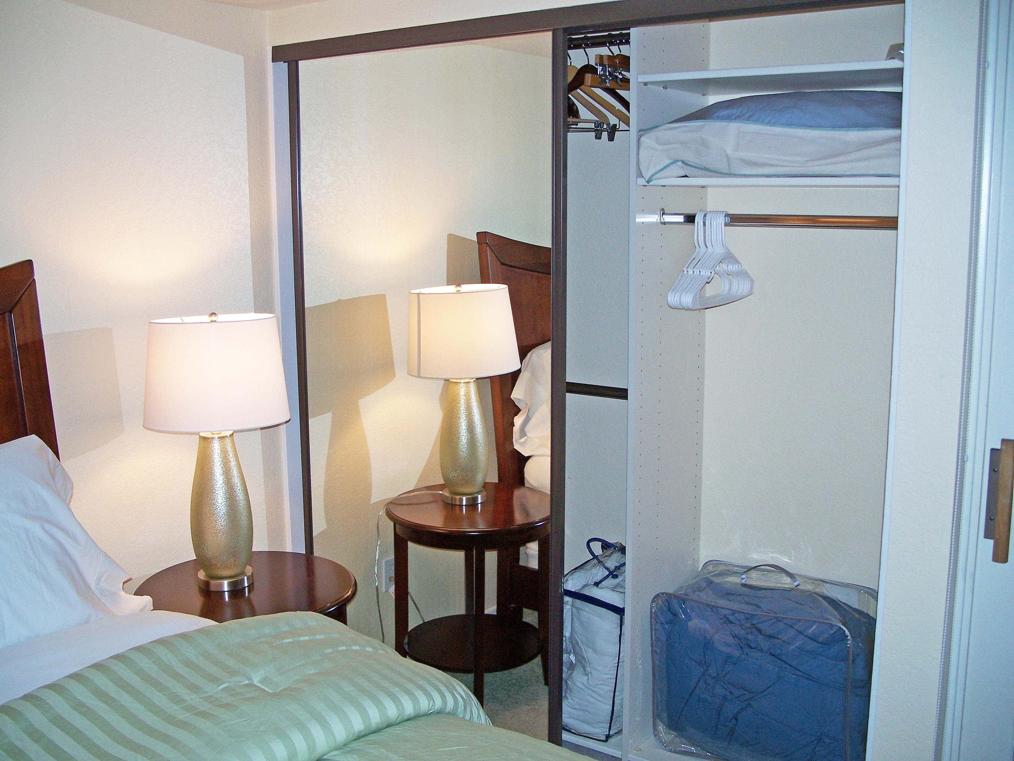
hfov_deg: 50.1
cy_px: 380
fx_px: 1084
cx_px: 507
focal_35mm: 37
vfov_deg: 38.7
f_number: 2.8
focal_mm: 7.8
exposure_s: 1/60
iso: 125
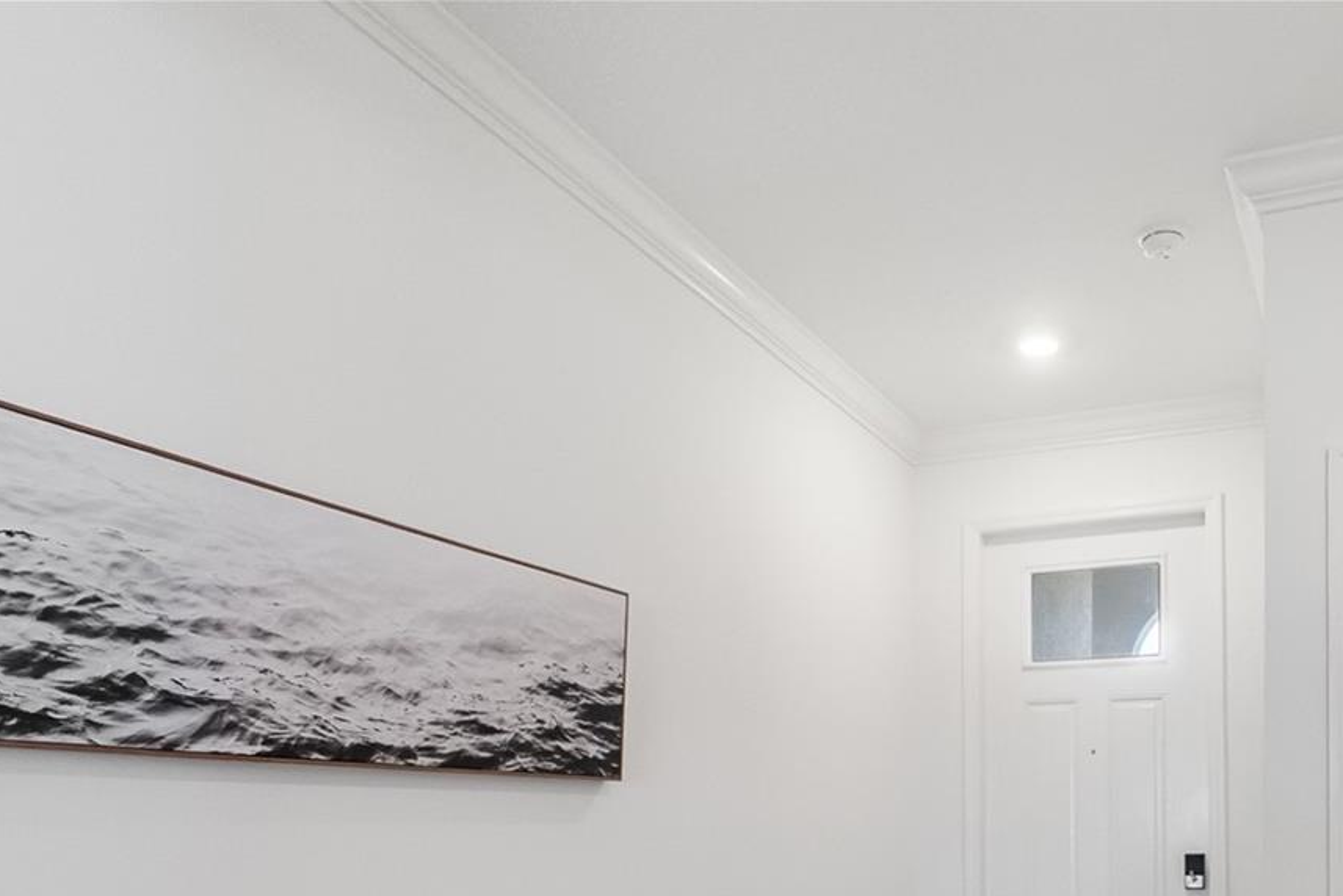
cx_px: 945
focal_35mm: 28
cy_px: 834
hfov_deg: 63.0
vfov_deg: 42.0
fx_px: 1045
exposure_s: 1/60
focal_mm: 10
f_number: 5.6
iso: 2500
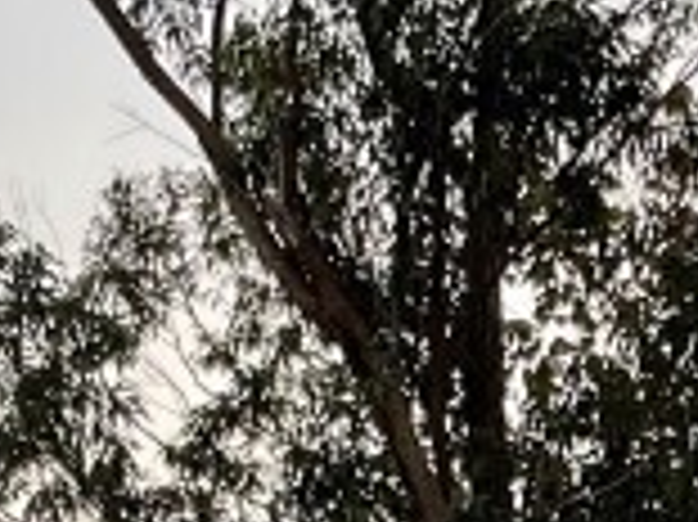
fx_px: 3869
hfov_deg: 10.3
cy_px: 1220
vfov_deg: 7.3
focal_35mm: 192
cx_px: 216
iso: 25
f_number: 1.8
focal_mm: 3
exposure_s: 1/120
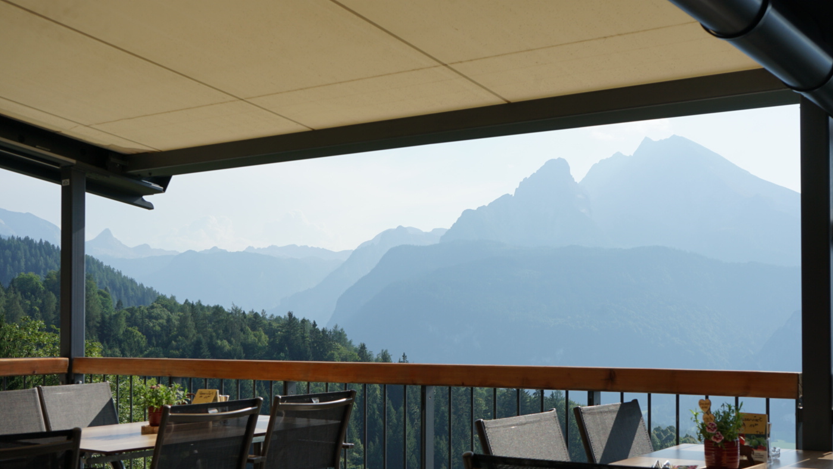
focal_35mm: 46
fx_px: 1016
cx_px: 447
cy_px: 312
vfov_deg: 25.8
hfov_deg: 44.5
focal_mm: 38
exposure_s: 1/250
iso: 100
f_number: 9
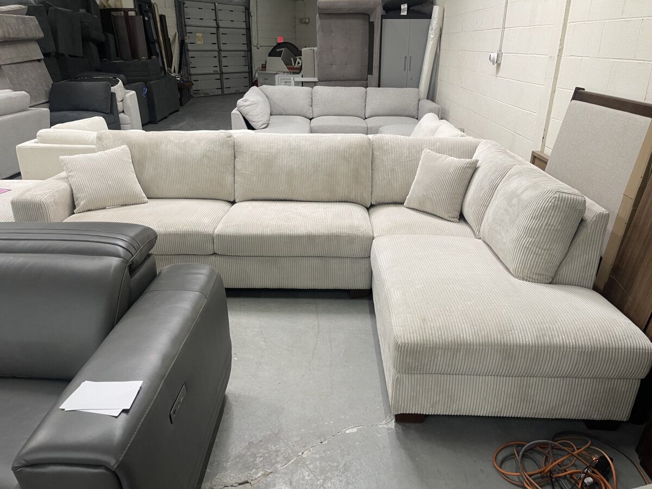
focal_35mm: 25
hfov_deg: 69.4
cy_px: 244
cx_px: 326
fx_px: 471
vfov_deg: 54.9
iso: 80
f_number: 1.6
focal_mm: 5.1
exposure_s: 1/60
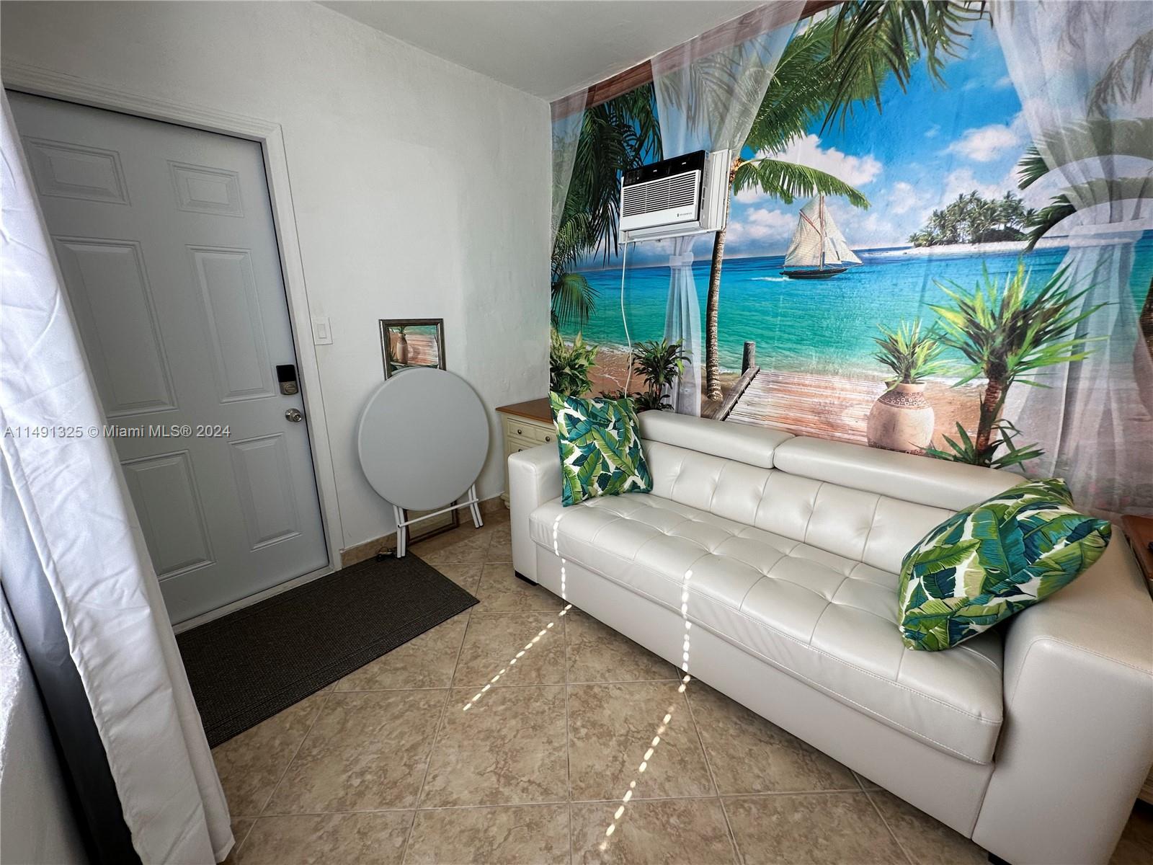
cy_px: 432
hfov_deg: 102.1
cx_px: 576
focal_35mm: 14
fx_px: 466
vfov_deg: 85.7
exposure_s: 1/120
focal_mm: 2.22
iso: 64
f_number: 2.2
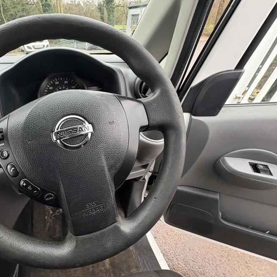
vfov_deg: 84.0
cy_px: 141
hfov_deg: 80.5
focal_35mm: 17
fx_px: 154
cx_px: 88
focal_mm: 2.22
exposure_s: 1/60
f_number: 2.2
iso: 250
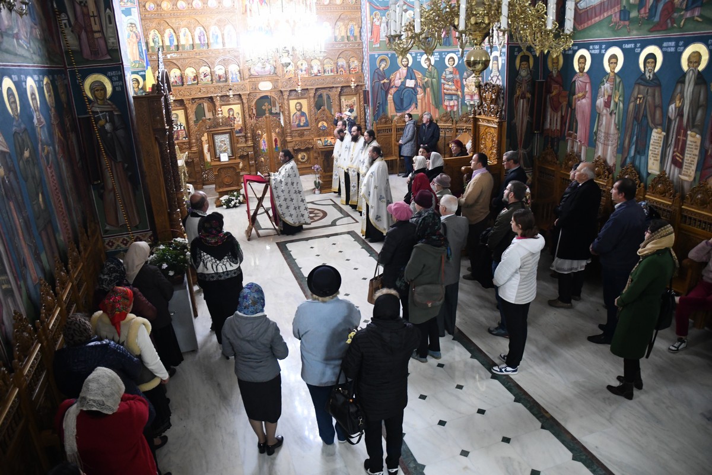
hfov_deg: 73.7
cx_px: 356
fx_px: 475
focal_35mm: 24
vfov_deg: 53.1
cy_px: 238
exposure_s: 1/40
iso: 3200
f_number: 2.8
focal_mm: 16
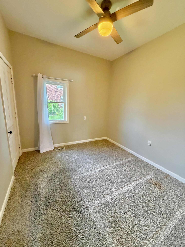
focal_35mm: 14
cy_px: 124
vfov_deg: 102.1
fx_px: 100
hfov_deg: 85.7
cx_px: 92
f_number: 2.2
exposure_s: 1/60
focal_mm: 2.22
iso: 500
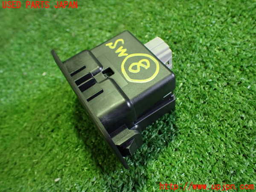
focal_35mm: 30
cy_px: 96
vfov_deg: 46.8
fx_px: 222
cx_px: 128
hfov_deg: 60.0
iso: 800
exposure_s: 1/40
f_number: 2.3
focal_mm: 5.4
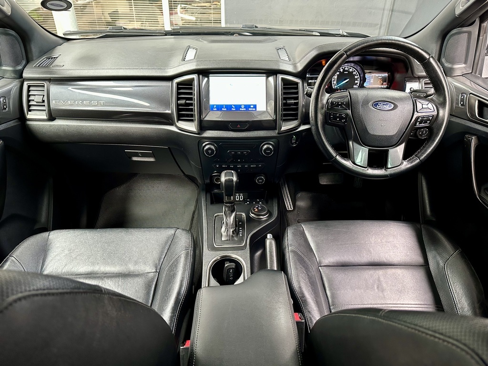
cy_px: 183
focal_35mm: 24
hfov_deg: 71.6
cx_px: 244
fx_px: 338
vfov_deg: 56.8
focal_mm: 6.86
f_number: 1.78
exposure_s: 1/60
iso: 400
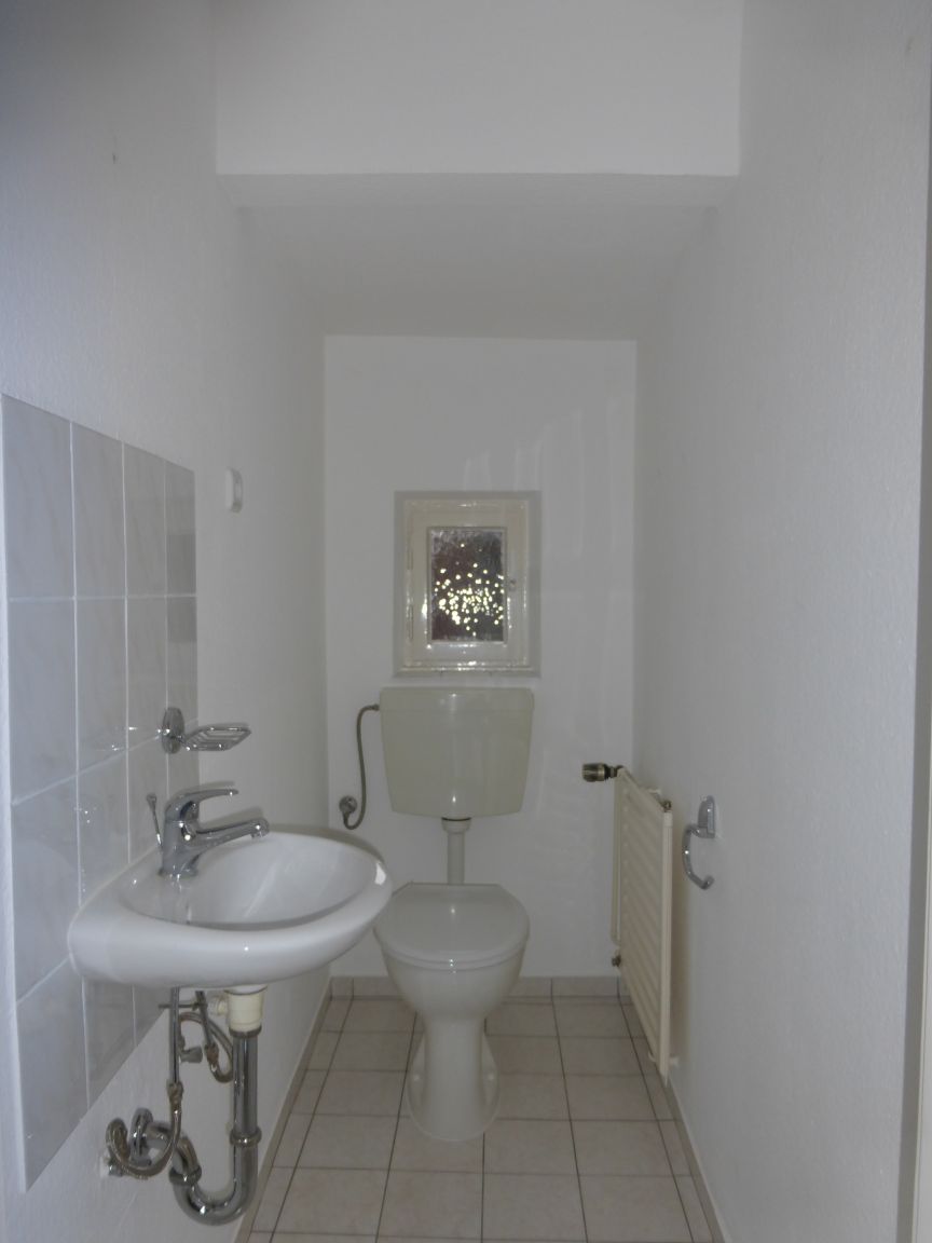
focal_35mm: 25
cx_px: 466
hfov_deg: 54.9
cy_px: 622
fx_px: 897
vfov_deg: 69.4
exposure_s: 1/60
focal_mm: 4.3
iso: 100
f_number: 3.3
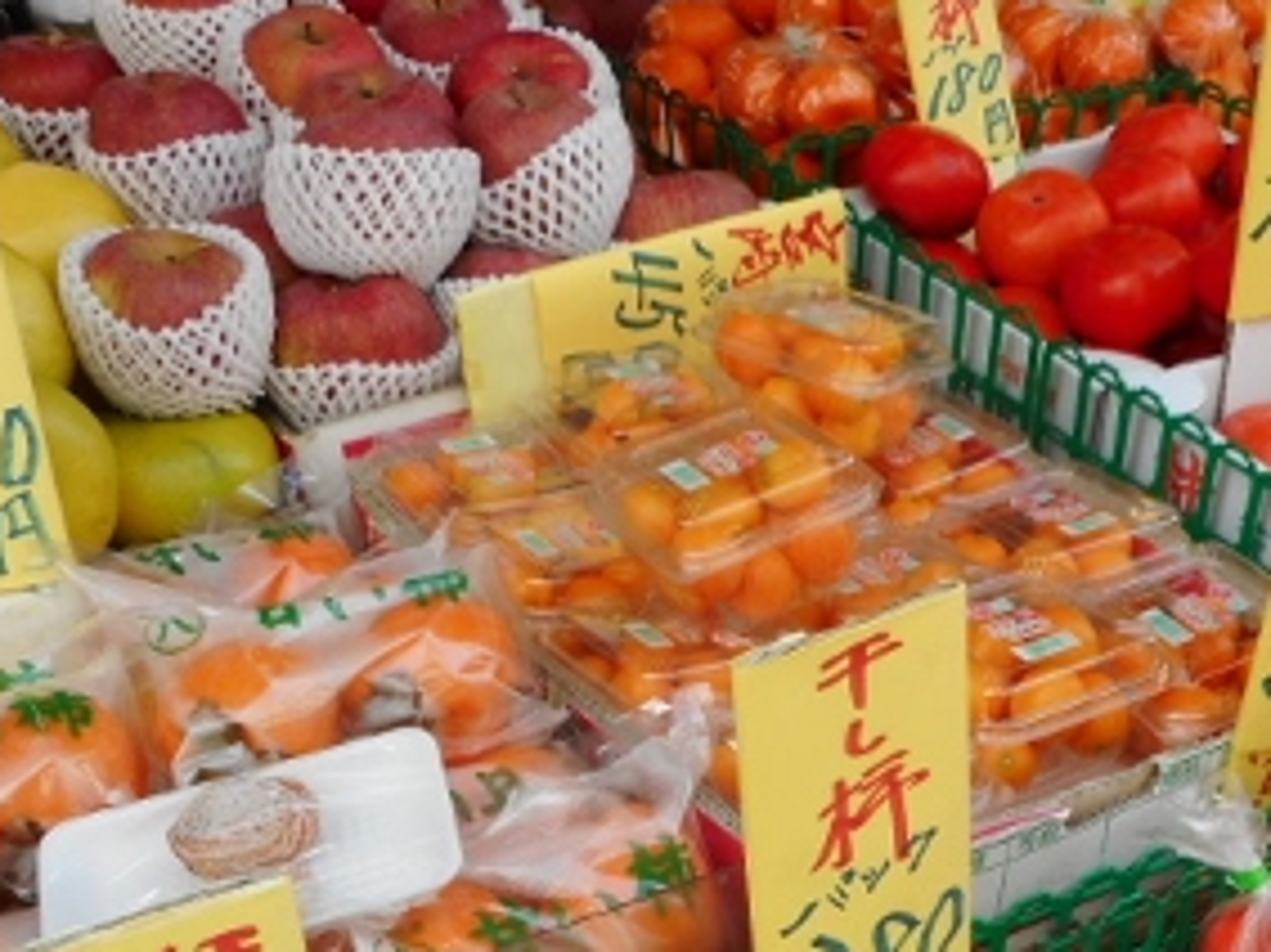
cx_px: 921
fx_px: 1945
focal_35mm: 53
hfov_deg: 35.5
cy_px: 894
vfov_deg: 26.4
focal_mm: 4.5
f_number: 3.7
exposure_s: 1/50
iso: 80
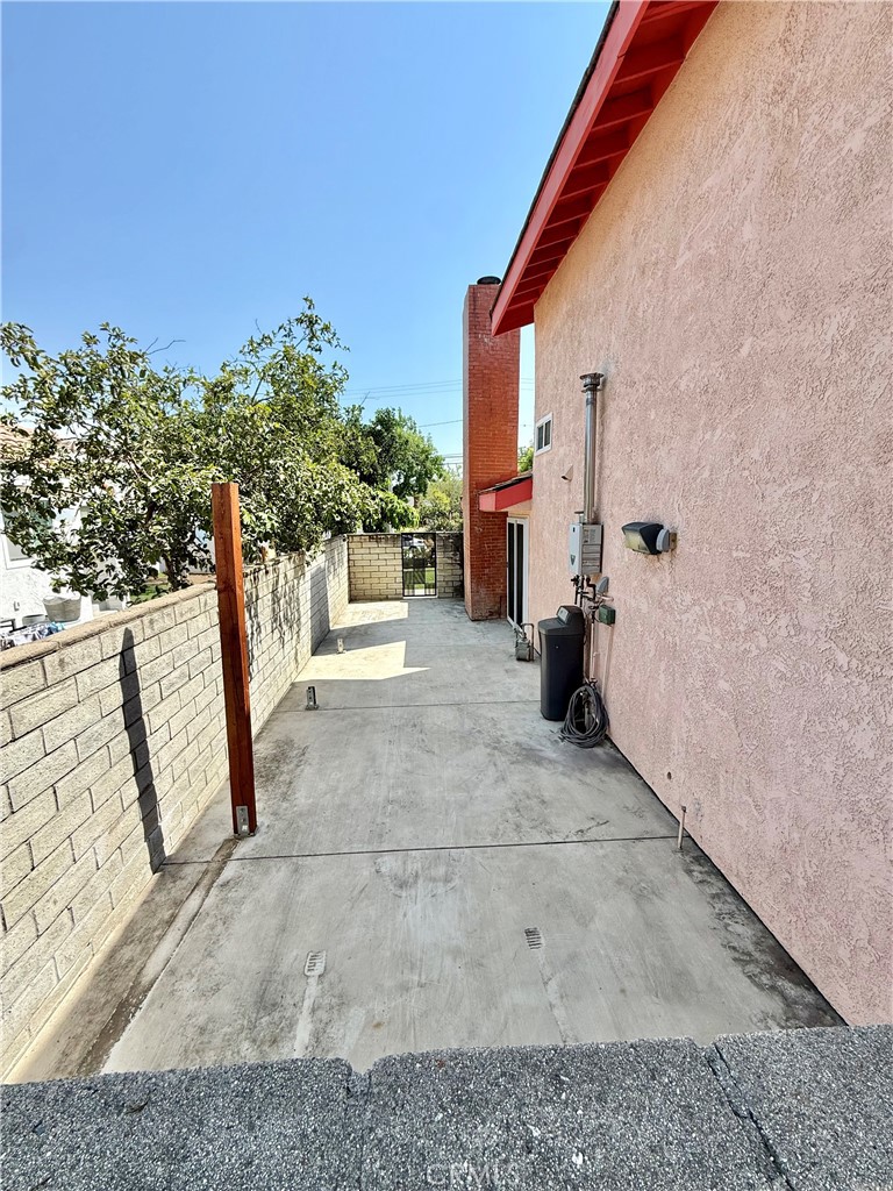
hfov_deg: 85.7
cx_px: 446
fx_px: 482
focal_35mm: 14
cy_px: 596
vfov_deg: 102.1
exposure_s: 1/1050
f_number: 2.2
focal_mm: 2.22
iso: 50
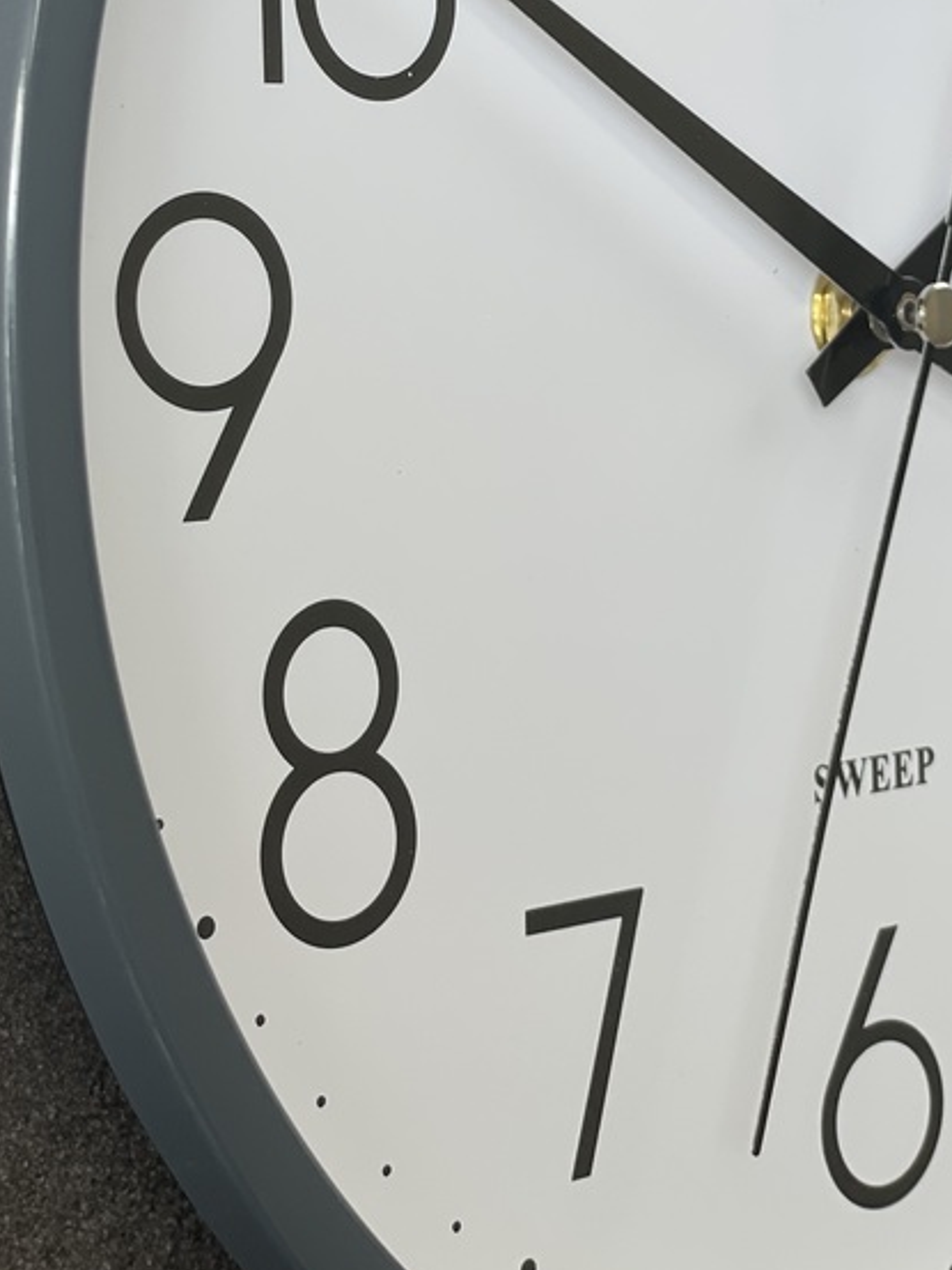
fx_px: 3446
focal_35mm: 94
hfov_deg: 15.7
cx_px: 434
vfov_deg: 20.6
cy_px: 248
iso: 25
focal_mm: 6
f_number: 2
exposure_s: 1/122
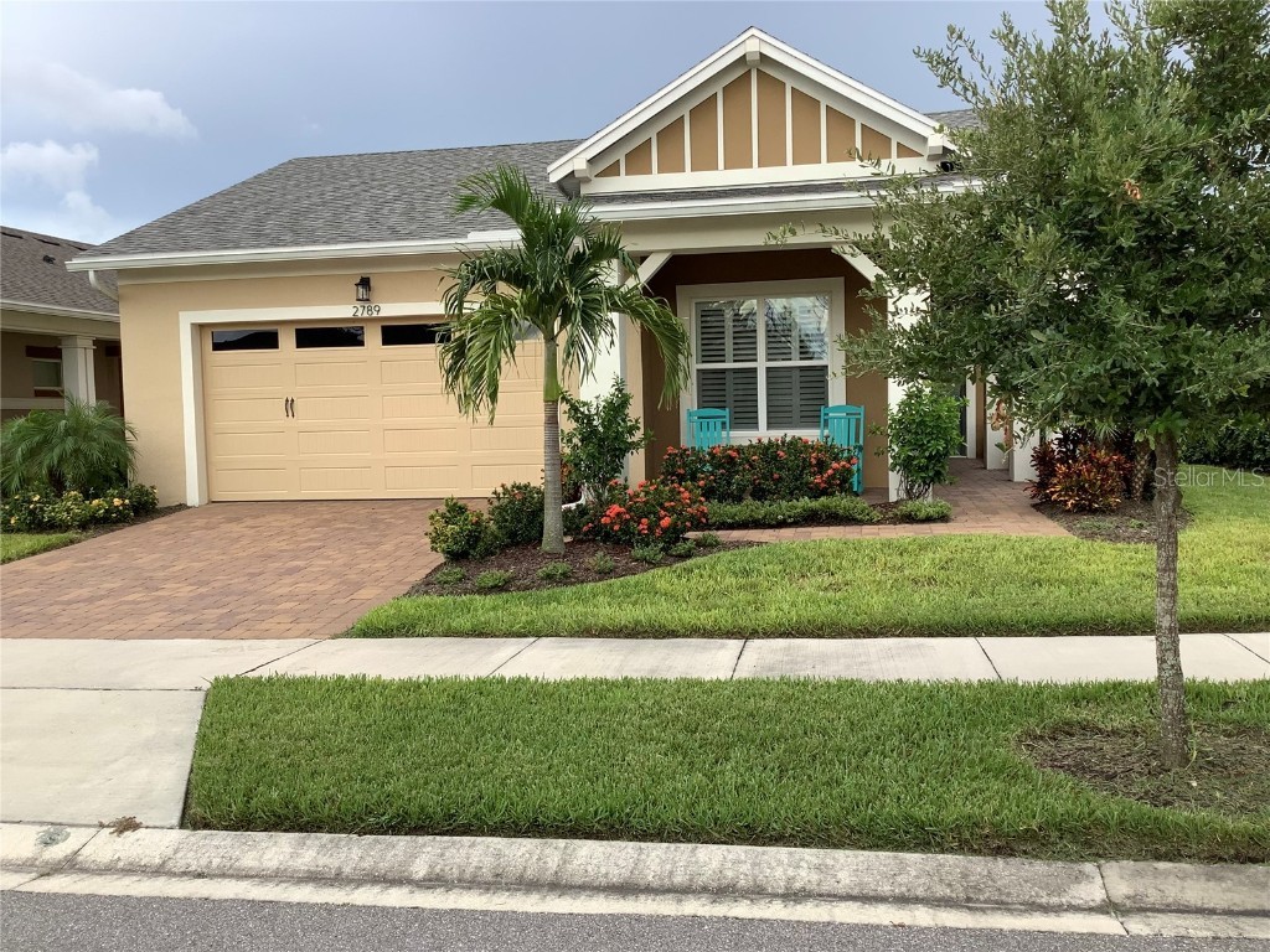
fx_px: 1137
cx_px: 635
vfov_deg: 45.4
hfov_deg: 58.4
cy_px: 476
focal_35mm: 31
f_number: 2.4
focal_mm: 3.3
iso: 25
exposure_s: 1/313
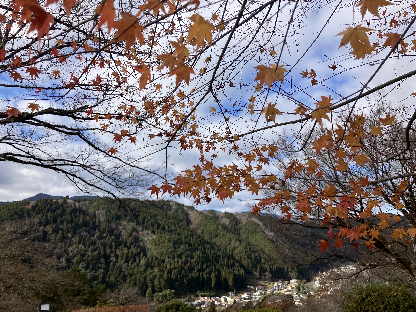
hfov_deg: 63.4
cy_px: 156
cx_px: 208
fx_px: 336
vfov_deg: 49.7
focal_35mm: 28
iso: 32
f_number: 1.8
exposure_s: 1/2315
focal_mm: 3.99
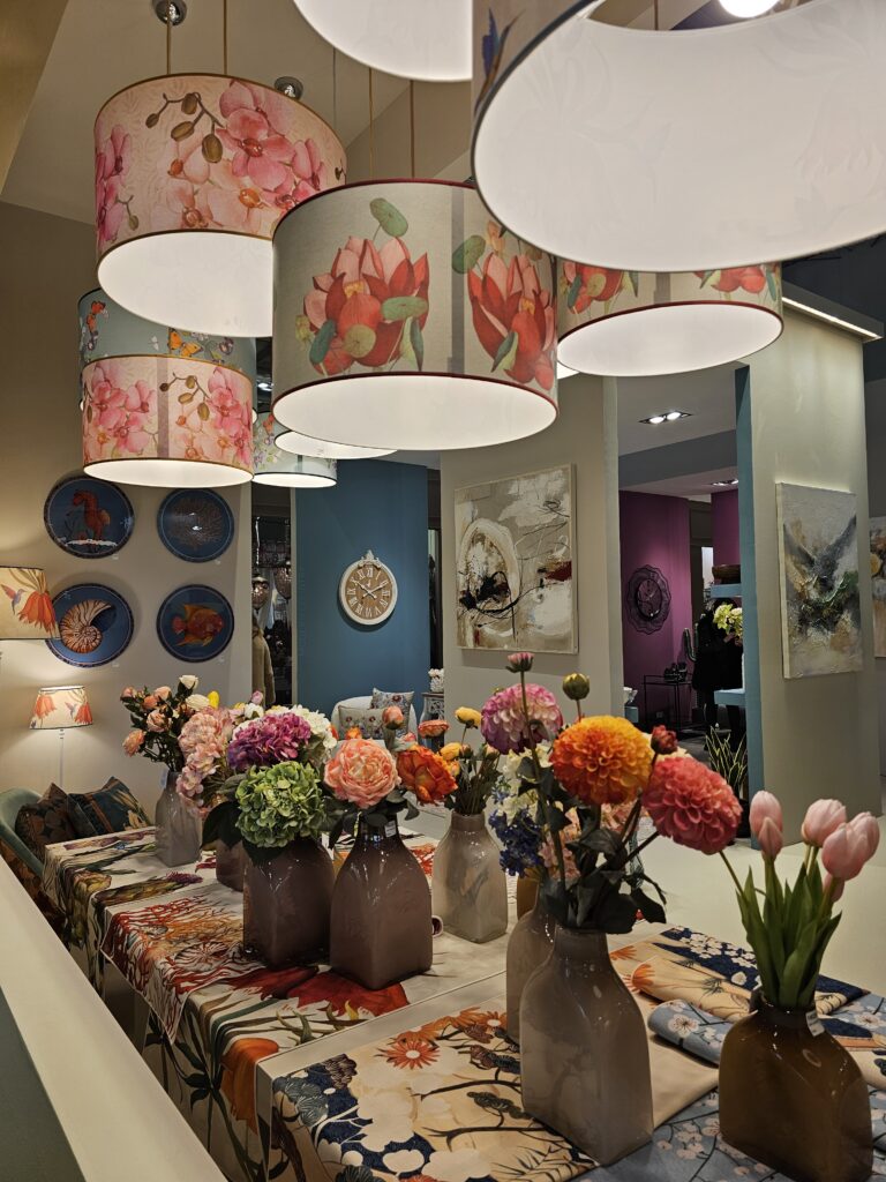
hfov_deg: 58.9
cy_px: 591
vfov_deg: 73.9
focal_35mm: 23
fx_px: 785
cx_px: 443
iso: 32
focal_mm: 6.3
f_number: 1.7
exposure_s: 1/61
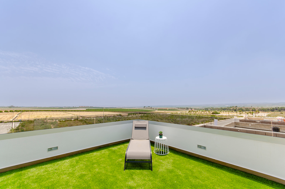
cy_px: 94
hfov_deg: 100.5
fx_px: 119
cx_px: 142
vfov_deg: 77.1
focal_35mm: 15
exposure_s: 1/250
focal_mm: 10
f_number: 9
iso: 100
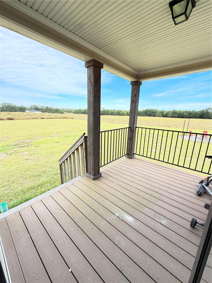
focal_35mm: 14
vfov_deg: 102.1
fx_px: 114
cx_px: 106
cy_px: 142
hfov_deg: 85.7
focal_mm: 2.22
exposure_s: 1/188
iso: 64
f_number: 2.2
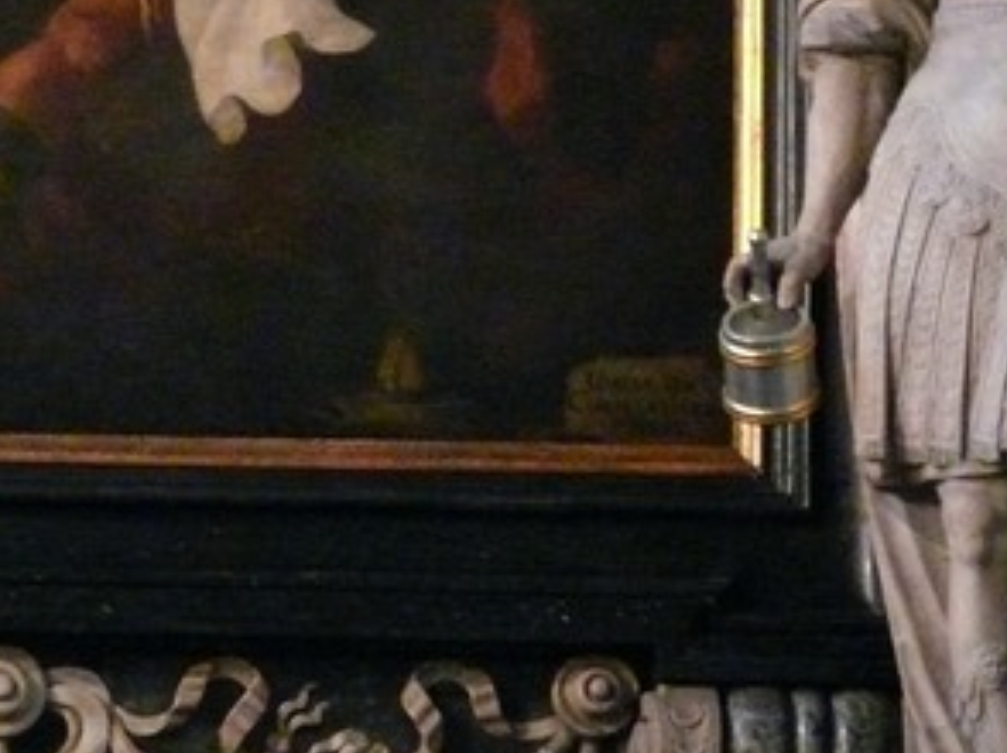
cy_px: 869
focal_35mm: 465
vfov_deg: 3.2
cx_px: -182
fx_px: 13516
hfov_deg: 4.3
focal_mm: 38.5
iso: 800
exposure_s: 1/6
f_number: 3.6
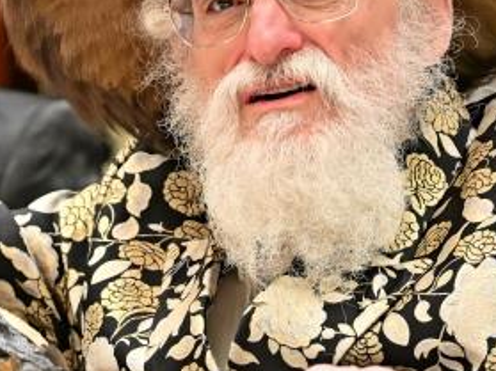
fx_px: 11358
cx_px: 236
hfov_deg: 2.5
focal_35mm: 793
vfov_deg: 1.9
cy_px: 2
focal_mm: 150
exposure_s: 1/250
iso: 320
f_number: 2.8
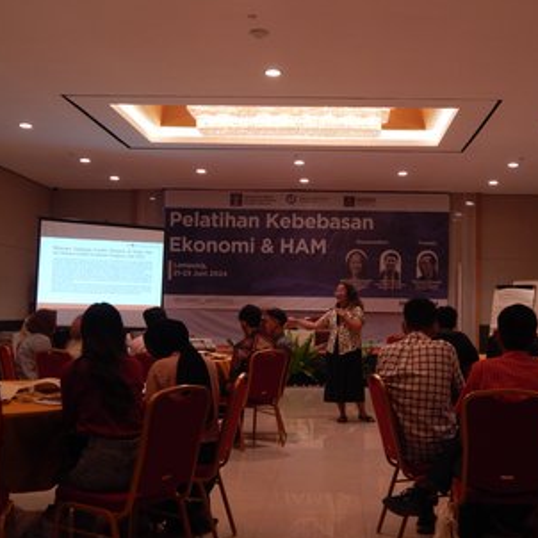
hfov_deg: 36.6
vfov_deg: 36.8
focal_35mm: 46
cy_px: 268
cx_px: 331
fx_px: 809
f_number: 3.4
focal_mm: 6.8
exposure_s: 1/30
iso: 220
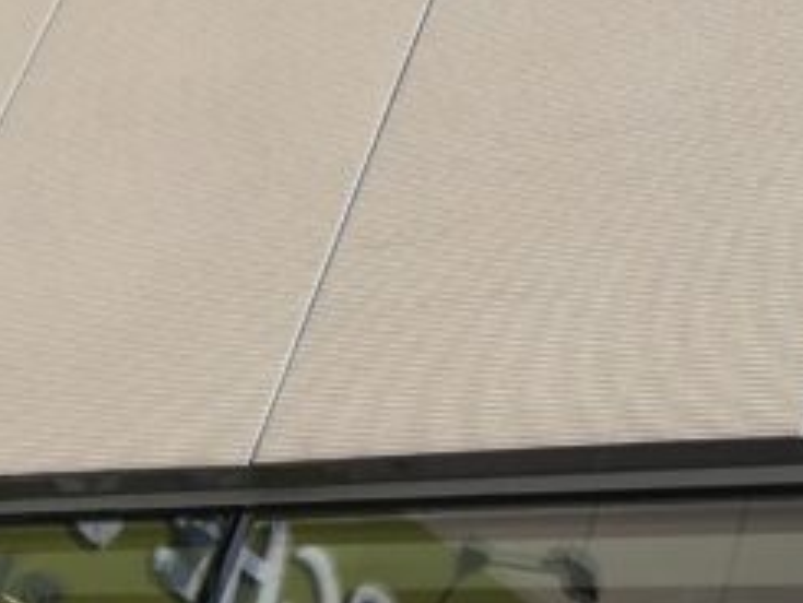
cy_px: -649
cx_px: 888
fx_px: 2808
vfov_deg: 11.0
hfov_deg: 15.8
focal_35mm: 121
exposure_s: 1/2079
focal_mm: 4.15
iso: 25
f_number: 2.2
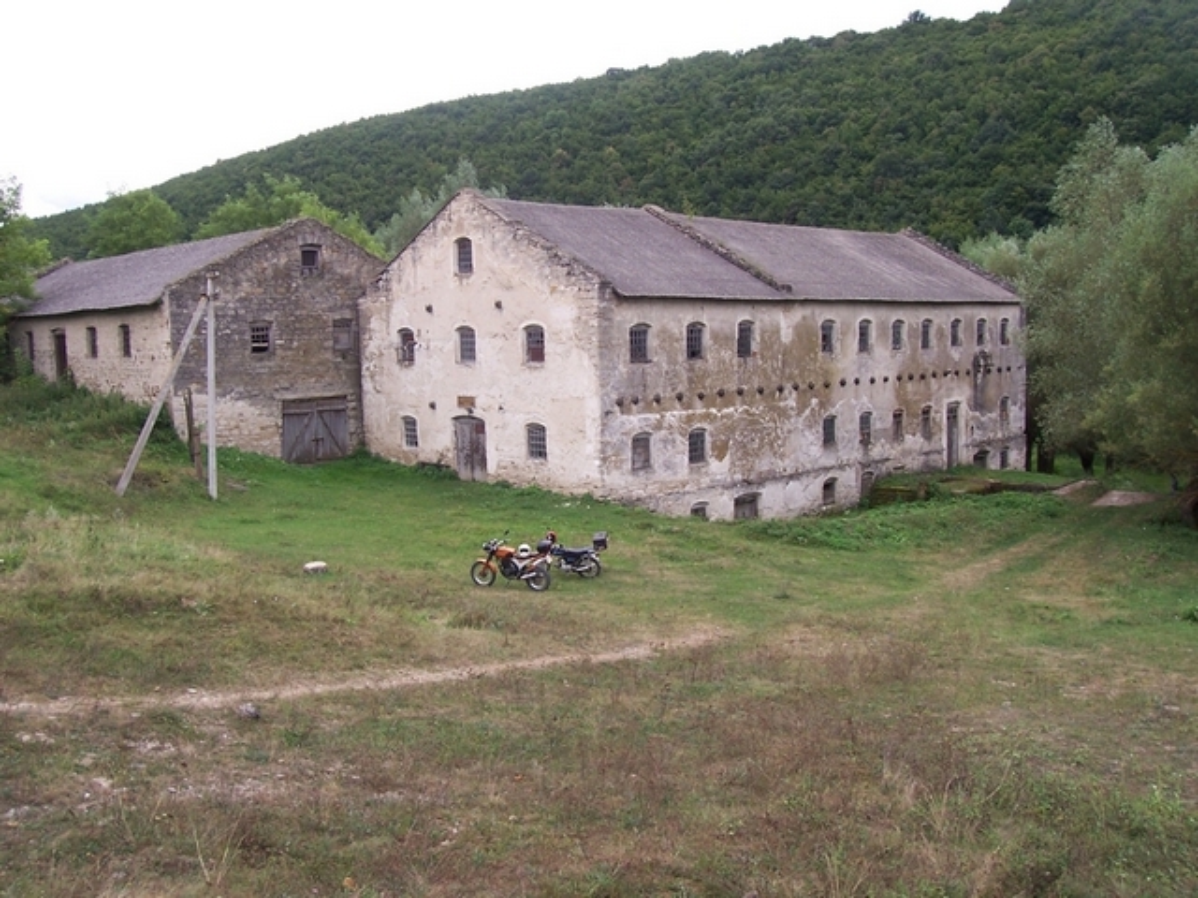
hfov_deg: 54.0
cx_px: 599
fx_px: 1177
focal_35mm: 34
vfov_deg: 41.8
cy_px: 449
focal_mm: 5.6
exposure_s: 1/180
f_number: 5.6
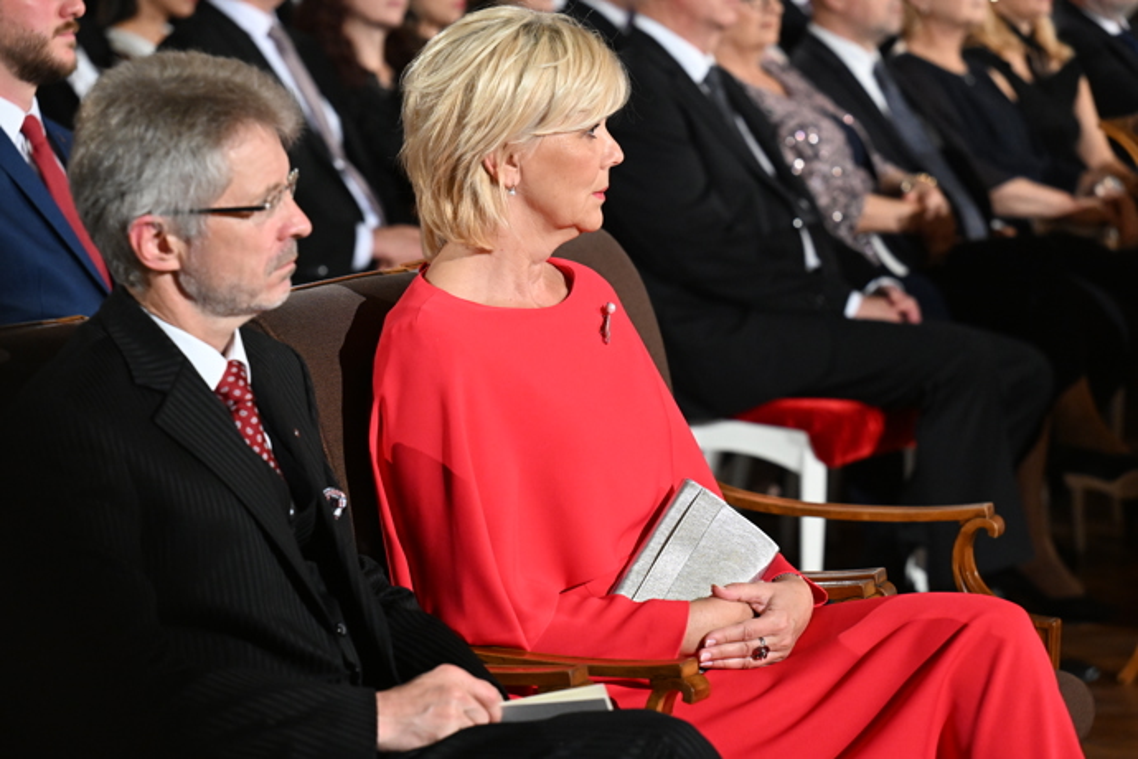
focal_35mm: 145
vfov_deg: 9.5
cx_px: 569
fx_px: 4583
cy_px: 380
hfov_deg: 14.2
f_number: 5.6
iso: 5000
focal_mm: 145
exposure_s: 1/125
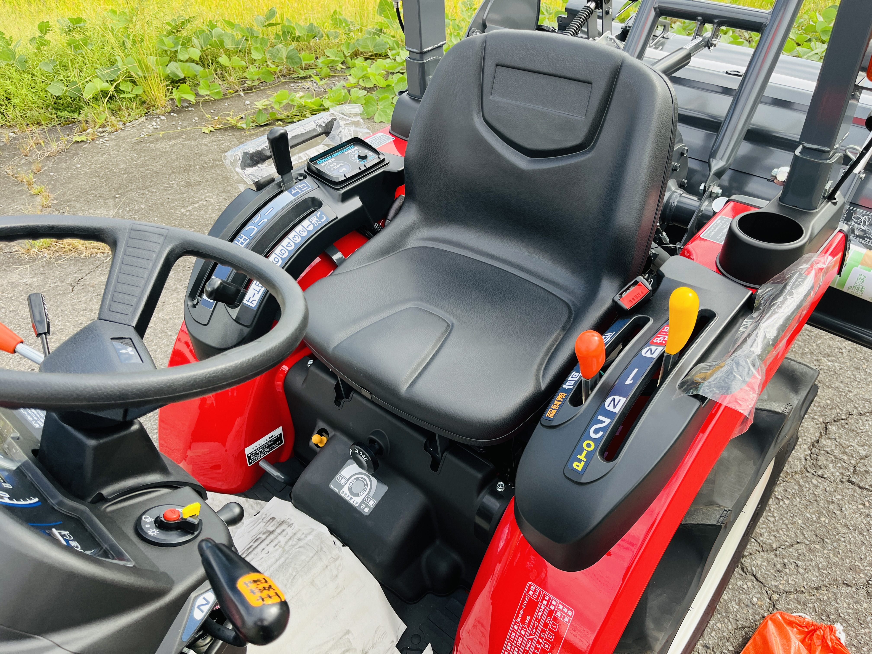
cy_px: 327
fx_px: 655
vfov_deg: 53.1
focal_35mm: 26
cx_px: 436
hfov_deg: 67.3
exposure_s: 1/517
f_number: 1.6
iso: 50
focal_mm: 5.1
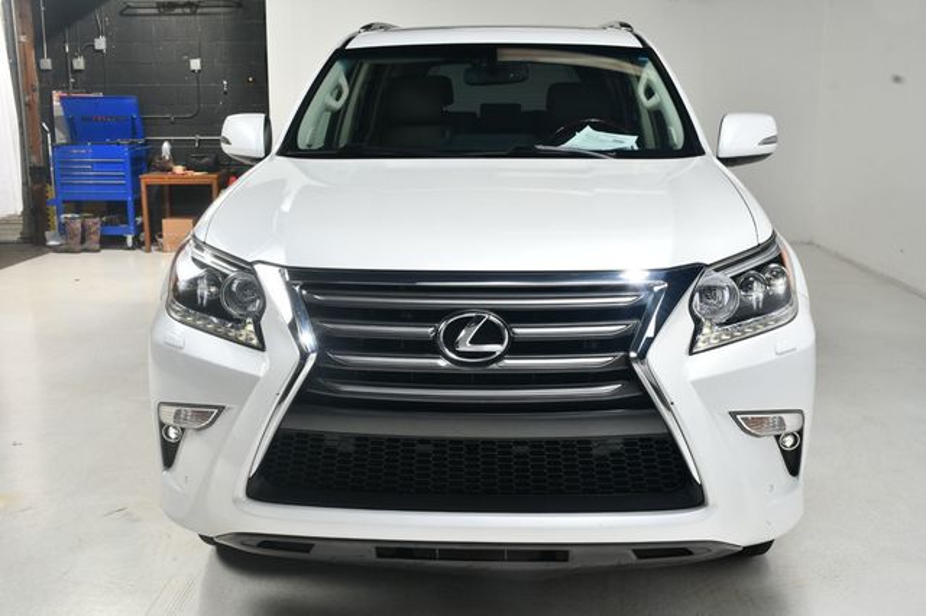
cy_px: 308
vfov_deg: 33.4
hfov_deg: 48.5
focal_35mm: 40
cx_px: 463
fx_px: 1028
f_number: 13
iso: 100
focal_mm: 27
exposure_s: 1/160
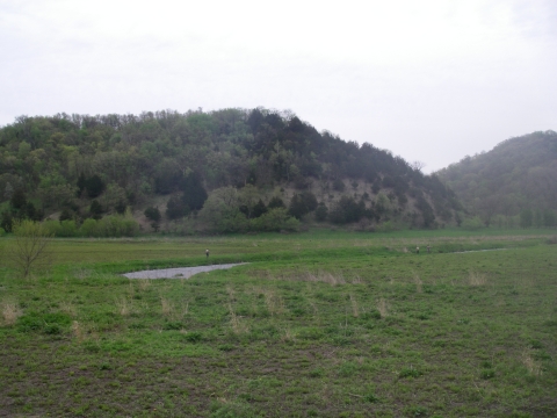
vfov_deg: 37.7
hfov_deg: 49.0
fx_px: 611
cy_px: 209
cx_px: 278
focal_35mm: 38
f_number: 6.6
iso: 64
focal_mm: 6.3
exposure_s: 1/125
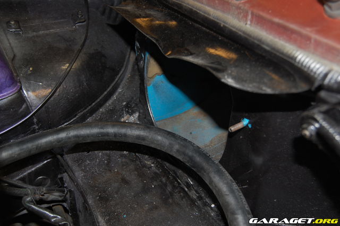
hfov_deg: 53.2
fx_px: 340
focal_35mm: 36
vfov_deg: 36.8
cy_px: 113
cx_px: 170
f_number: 4
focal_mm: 24
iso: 400
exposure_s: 1/60
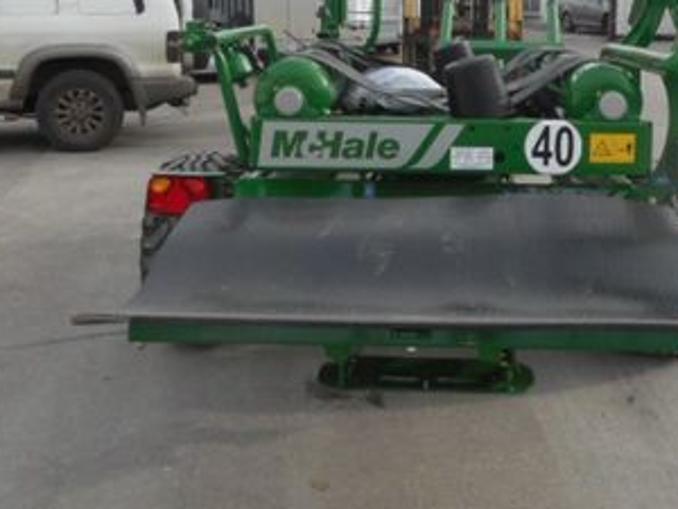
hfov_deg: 37.8
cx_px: 447
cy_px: 129
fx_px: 979
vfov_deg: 28.7
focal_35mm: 50
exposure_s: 1/320
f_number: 3.7
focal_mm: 4.5
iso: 80
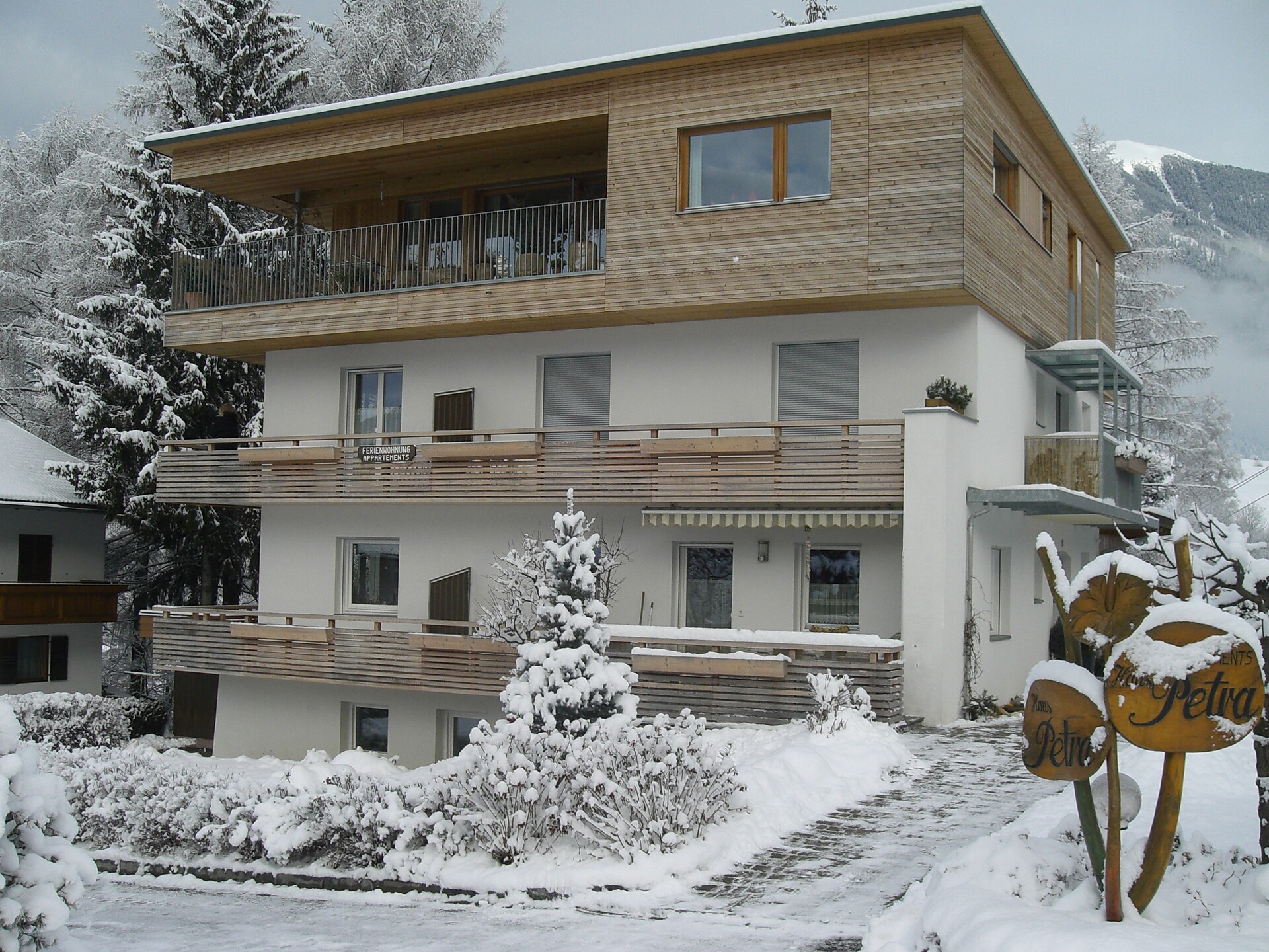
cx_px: 634
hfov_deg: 49.0
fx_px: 1393
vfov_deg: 37.7
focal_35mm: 38
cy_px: 476
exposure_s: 1/500
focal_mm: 6.3
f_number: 4.4
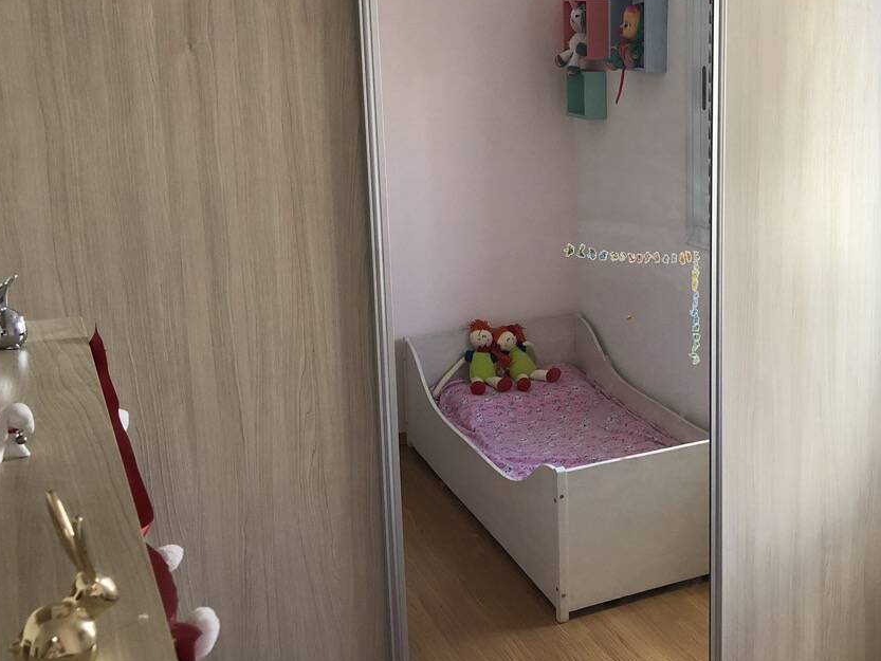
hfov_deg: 42.7
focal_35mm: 43
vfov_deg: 33.4
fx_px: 1095
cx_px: 645
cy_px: 242
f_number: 1.8
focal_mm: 3.99
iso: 40
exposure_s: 1/30
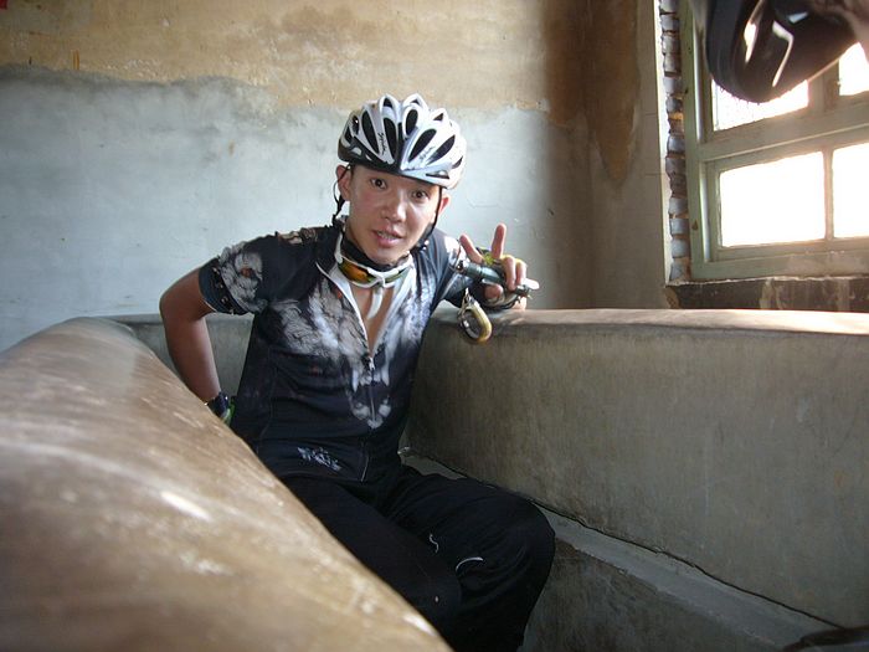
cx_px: 434
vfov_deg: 49.7
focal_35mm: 28
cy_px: 326
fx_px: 703
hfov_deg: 63.4
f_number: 2.8
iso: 100
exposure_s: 1/8
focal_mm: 4.6
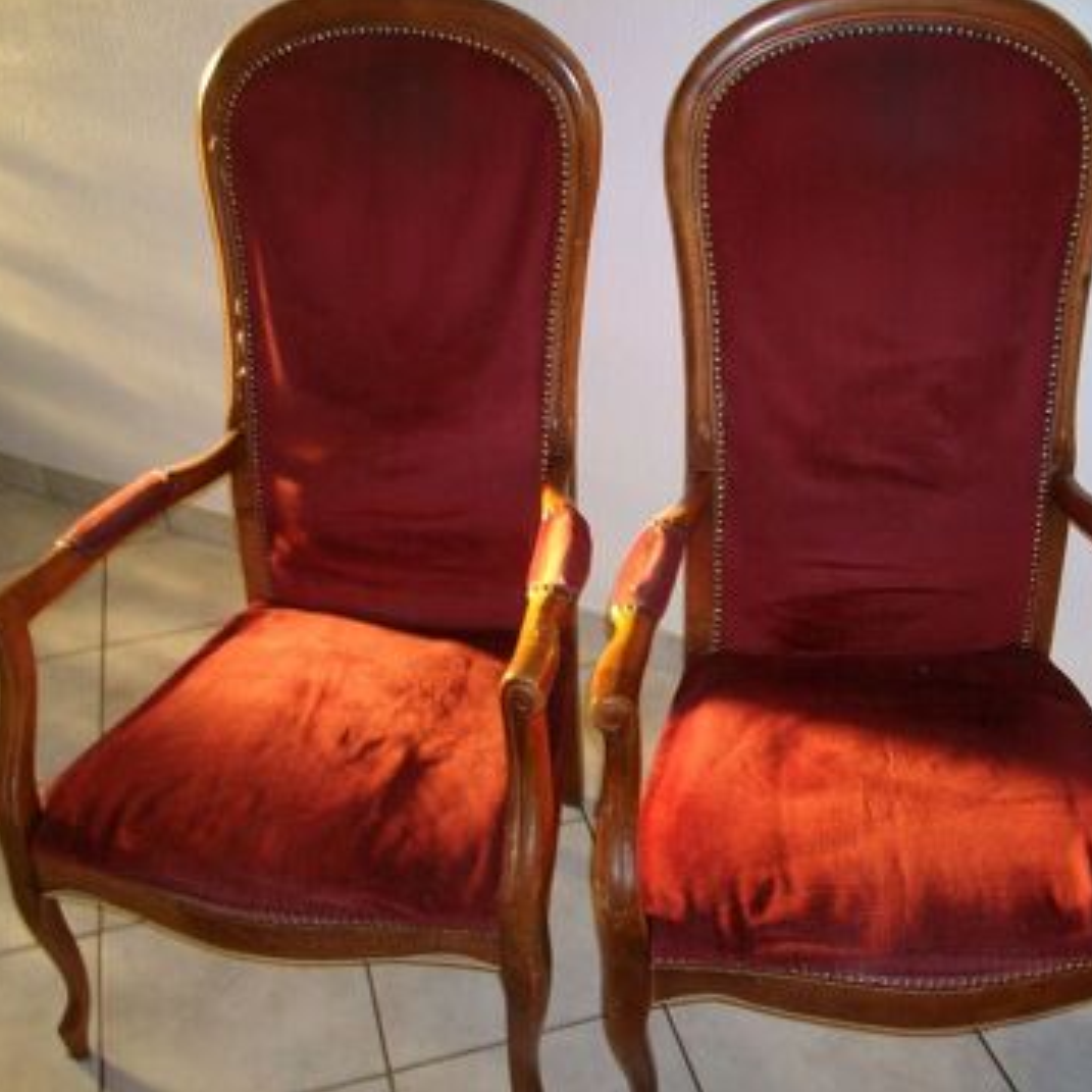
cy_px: 544
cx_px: 615
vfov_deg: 43.9
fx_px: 1356
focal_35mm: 38
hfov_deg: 43.8
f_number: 2.9
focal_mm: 5.7
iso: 125
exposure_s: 1/40
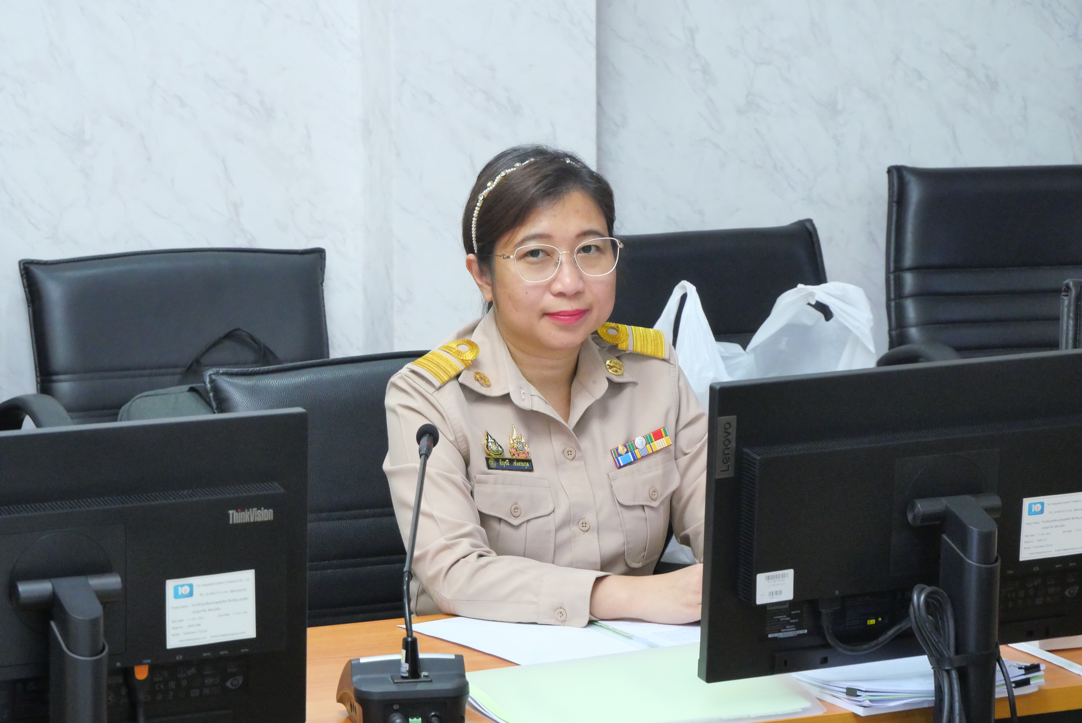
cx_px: 541
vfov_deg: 11.1
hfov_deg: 16.5
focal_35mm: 124
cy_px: 362
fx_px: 3729
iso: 3200
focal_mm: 60
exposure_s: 1/25
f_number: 7.1
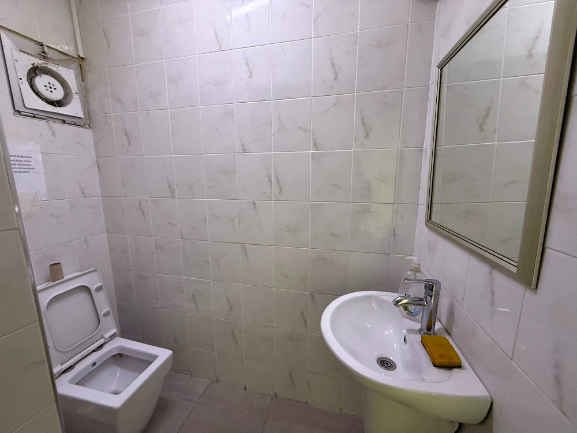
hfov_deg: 102.1
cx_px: 288
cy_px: 216
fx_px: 233
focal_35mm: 14
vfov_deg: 85.7
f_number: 2.2
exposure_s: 1/100
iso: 250
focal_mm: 2.22
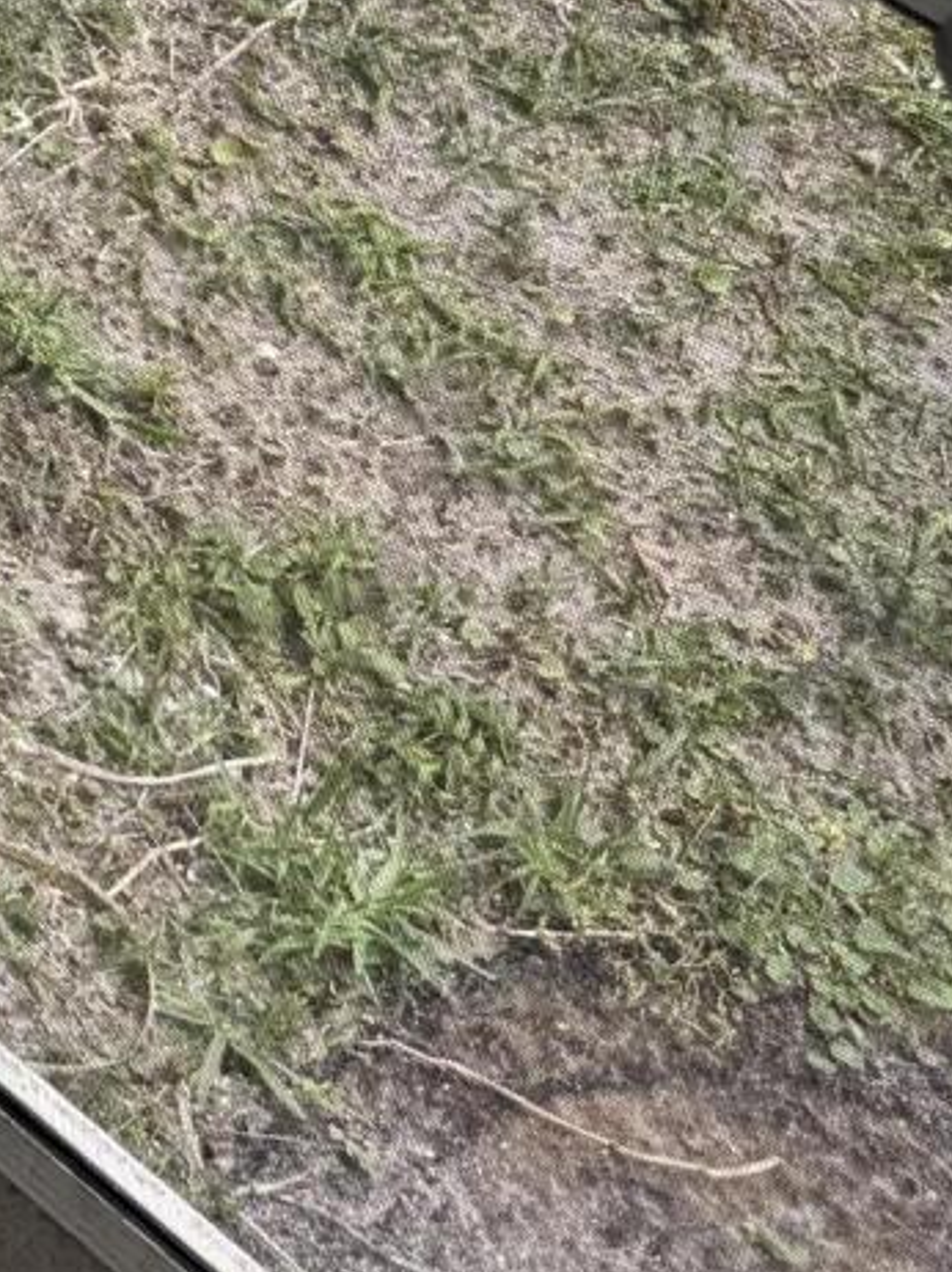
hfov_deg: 12.4
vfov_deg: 16.9
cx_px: -1007
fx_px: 3817
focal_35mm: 104
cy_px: -716
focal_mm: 6.76
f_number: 1.78
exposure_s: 1/664
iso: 80
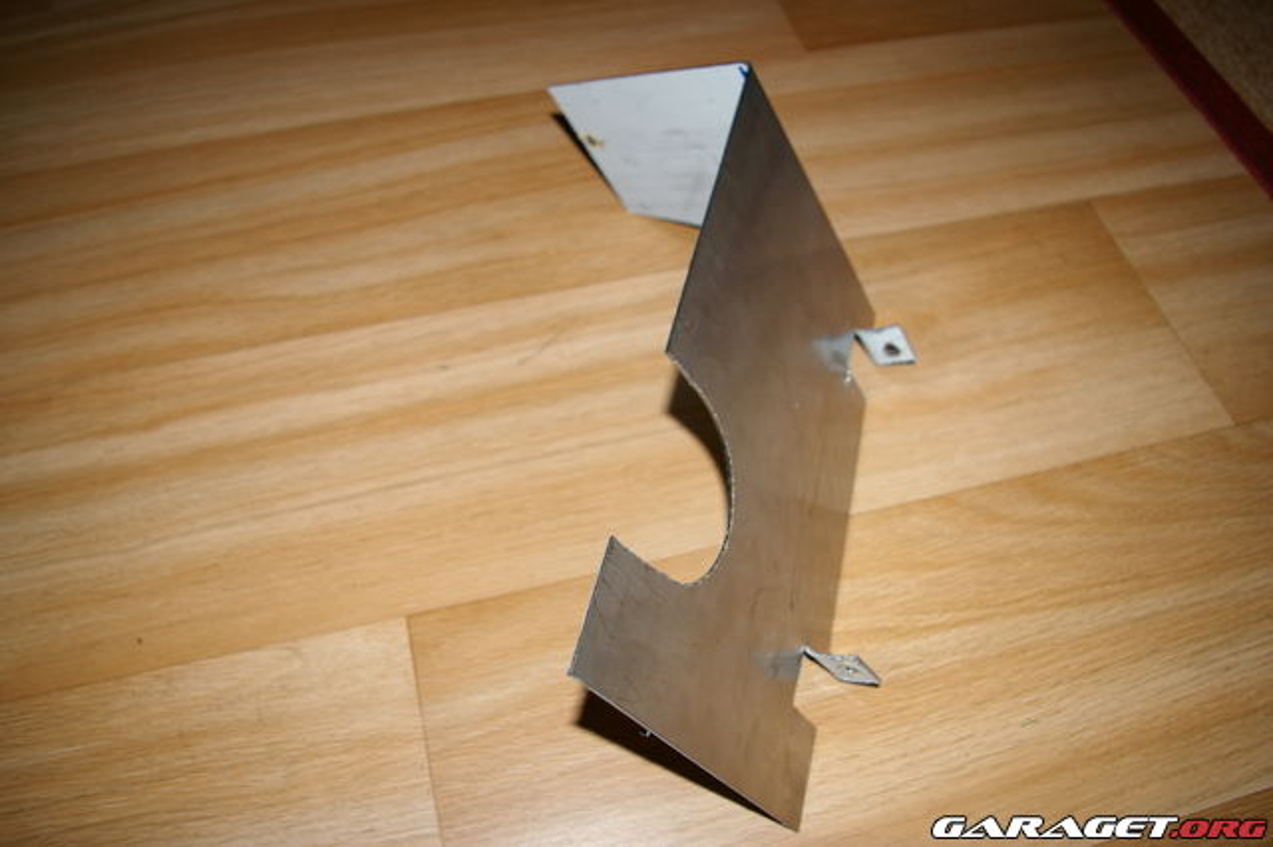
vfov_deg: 47.9
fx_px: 954
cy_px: 424
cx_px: 636
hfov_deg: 67.4
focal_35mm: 27
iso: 200
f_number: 3.5
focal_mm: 18
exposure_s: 1/30
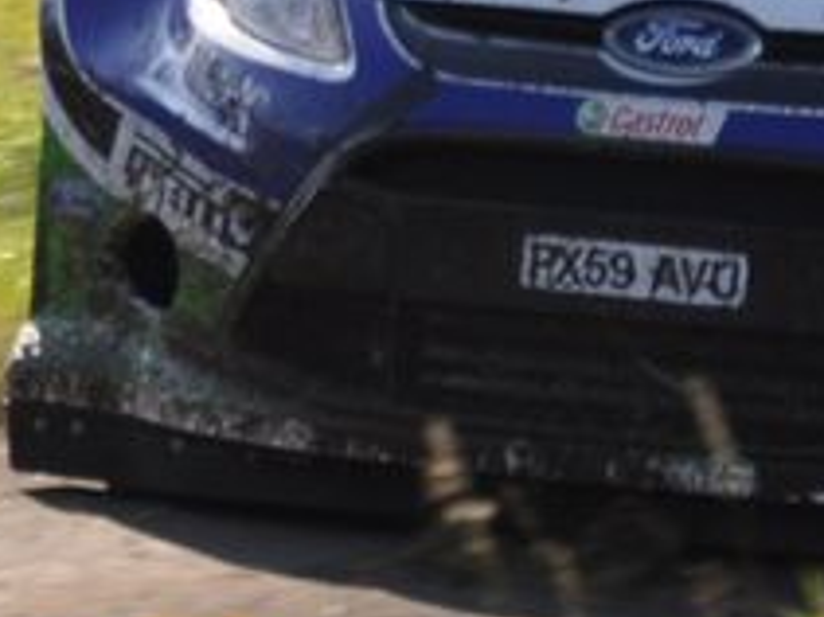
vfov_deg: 1.3
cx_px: -465
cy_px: -12
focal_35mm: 1148
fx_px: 27303
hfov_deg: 1.7
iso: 200
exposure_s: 1/500
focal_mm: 105
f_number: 5.6
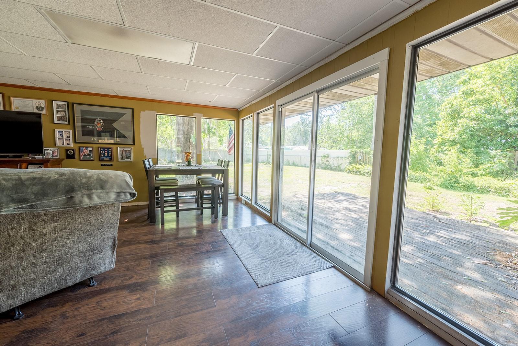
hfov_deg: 104.2
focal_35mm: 14
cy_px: 173
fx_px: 202
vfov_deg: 81.3
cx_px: 259
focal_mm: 14
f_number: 8
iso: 200
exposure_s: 1/80
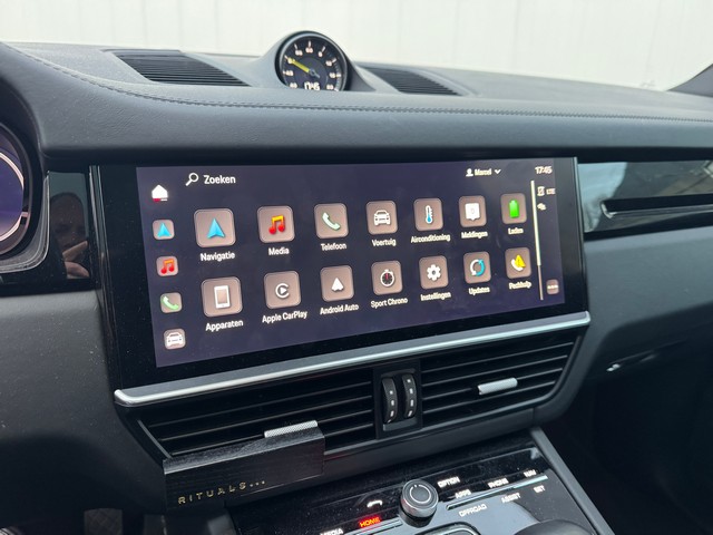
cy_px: 268
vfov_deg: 56.8
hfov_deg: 71.6
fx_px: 494
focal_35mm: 24
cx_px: 356
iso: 500
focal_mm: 6.76
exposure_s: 1/51
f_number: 1.78
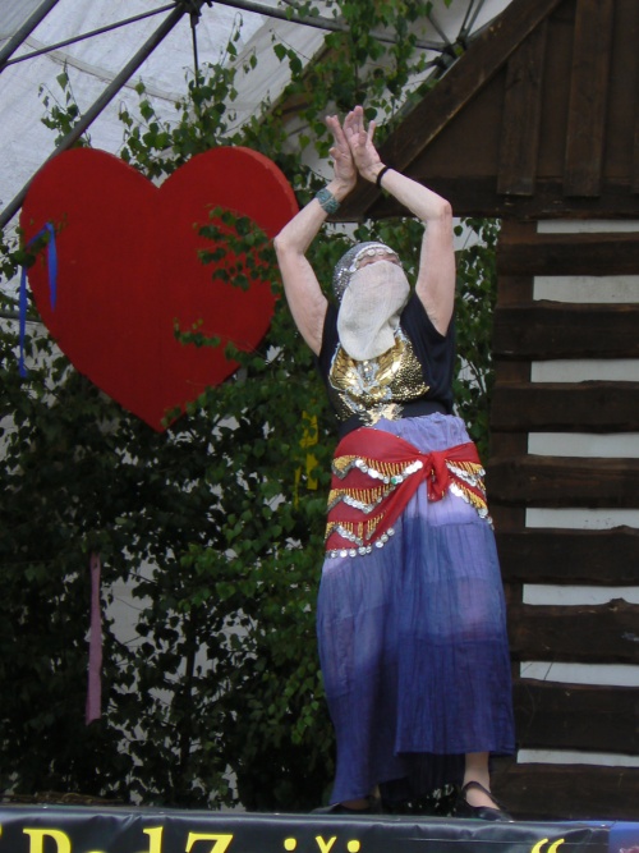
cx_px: 320
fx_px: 7066
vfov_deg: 6.9
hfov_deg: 5.2
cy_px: 426
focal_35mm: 287
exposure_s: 1/100
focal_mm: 47.8
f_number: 4
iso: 80
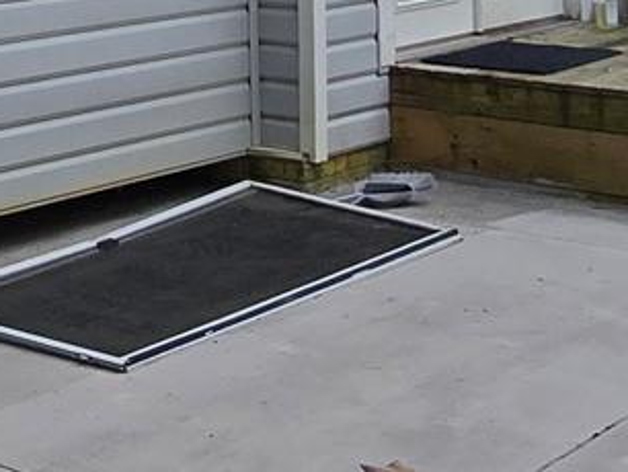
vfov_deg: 15.7
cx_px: -12
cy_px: -234
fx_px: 1580
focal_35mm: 87
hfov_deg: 21.6
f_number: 2.2
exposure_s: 1/1120
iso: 50
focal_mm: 2.2
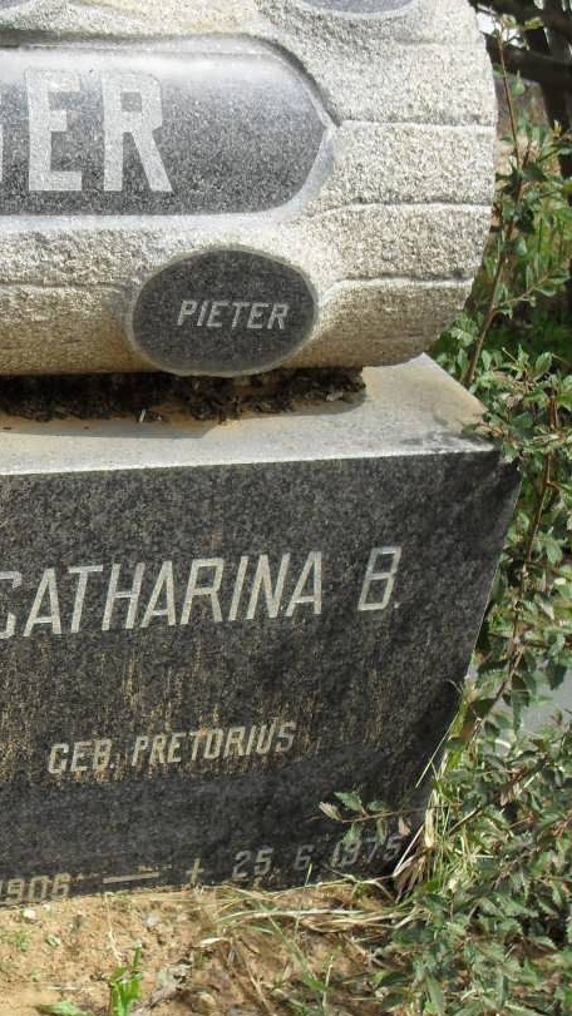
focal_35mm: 79
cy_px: 524
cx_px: -149
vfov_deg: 26.9
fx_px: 2131
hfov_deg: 14.7
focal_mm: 8.7
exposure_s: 1/350
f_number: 3.9
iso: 100
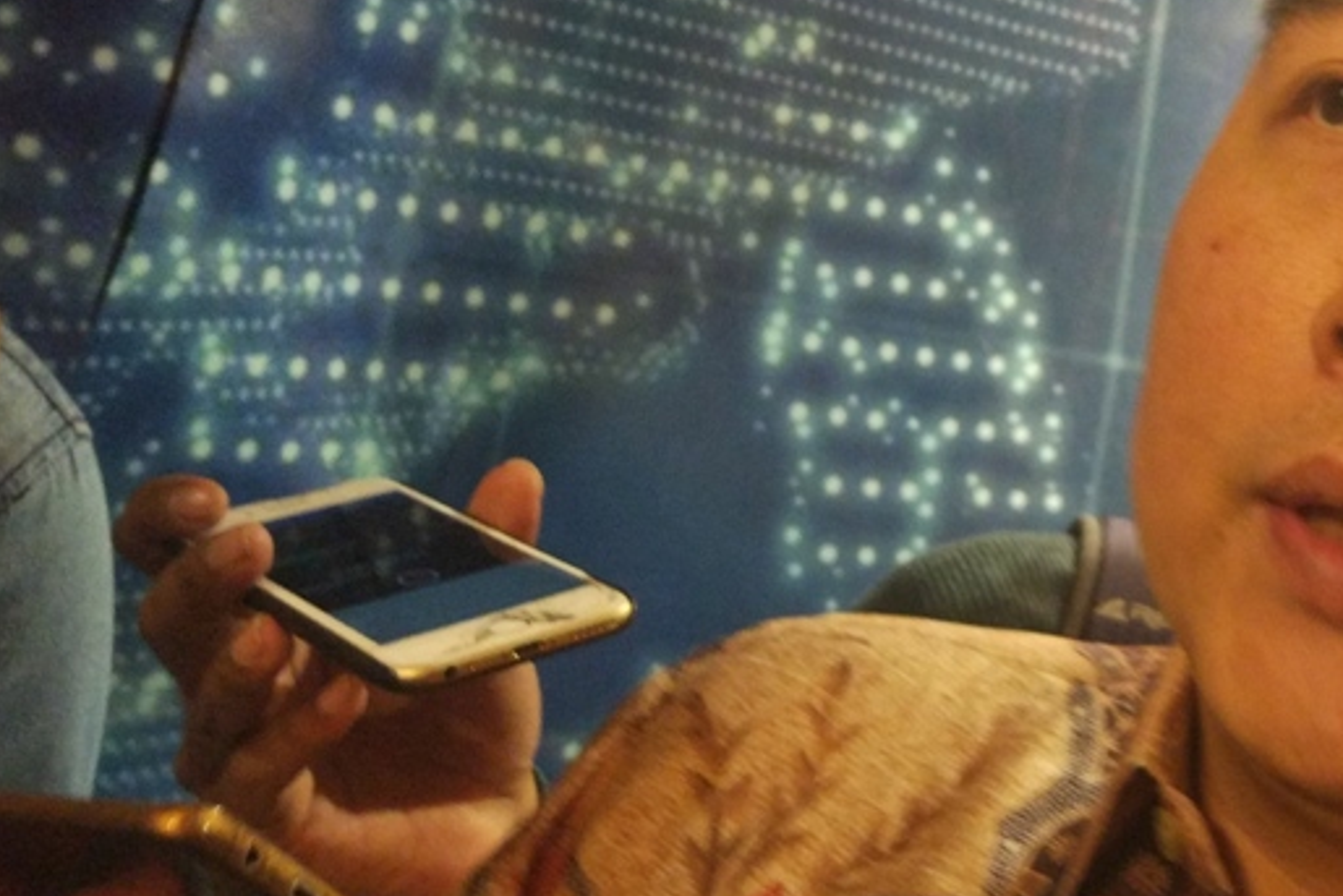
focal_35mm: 58
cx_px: 1202
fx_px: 2164
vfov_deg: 23.4
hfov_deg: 32.8
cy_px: 379
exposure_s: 1/14
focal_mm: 4.26
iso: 1007
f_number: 2
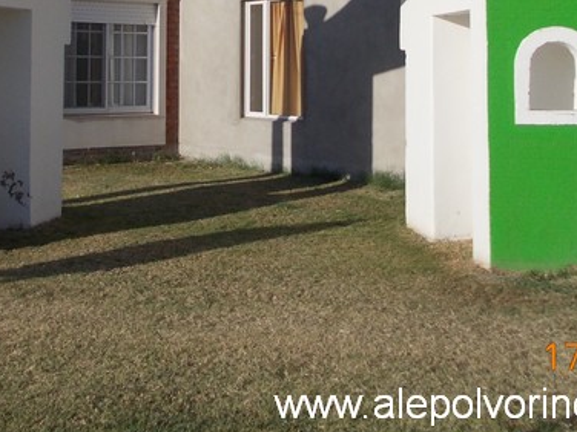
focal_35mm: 57
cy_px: 21
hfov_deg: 33.7
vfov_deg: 24.7
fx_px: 950
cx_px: 226
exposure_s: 1/500
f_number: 5.4
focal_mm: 4
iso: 80
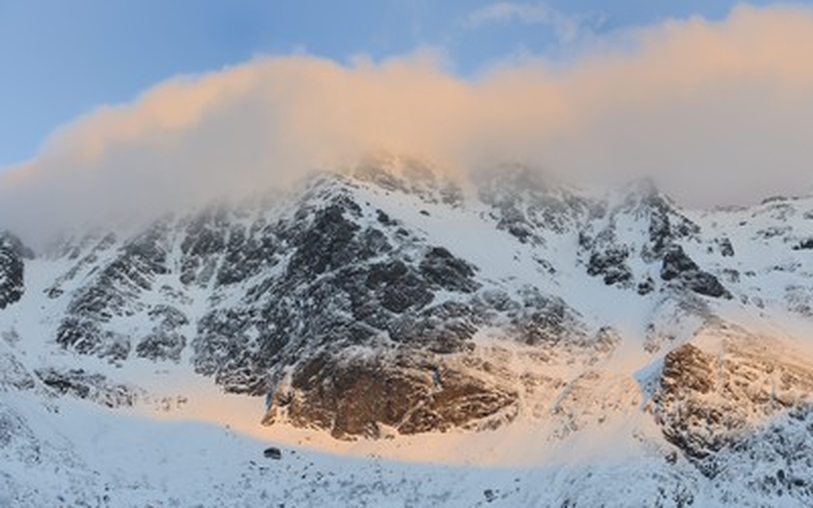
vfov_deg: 17.4
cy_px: 246
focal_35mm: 75
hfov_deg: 27.5
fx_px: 1662
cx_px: 417
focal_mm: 70
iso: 200
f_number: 5.6
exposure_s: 1/160
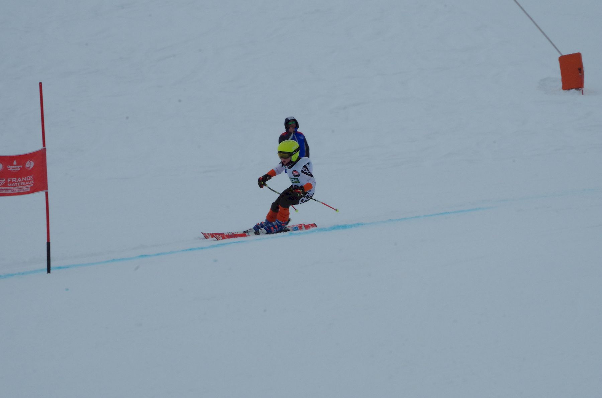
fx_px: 4005
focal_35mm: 240
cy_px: 199
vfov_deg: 5.7
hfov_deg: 8.6
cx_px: 301
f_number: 20
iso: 1600
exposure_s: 1/1250
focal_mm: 160
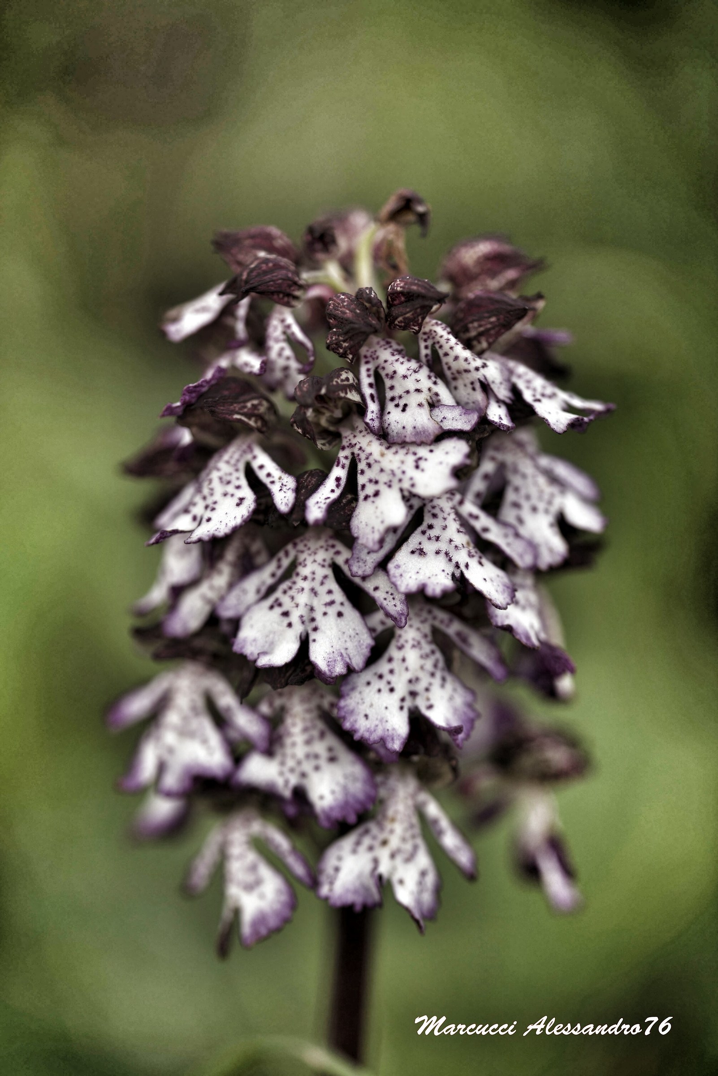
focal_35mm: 105
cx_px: 359
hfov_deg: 13.1
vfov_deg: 19.4
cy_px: 538
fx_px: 3138
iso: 100
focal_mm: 105
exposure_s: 1/500
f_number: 3.8
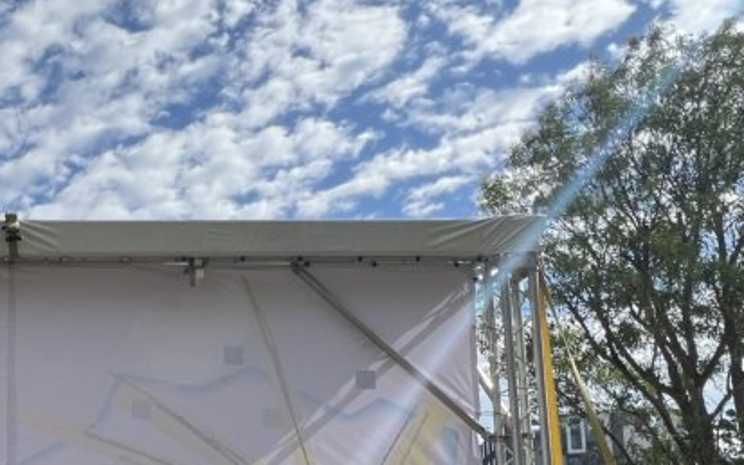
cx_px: -41
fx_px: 811
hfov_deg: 41.2
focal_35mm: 40
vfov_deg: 28.8
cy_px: 521
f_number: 1.8
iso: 32
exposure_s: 1/1410
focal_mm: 1.57
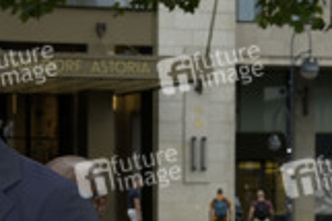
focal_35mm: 123
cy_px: 225
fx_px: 1133
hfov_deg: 16.1
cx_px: -51
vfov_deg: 11.0
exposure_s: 1/250
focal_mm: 44
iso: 400
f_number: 7.1
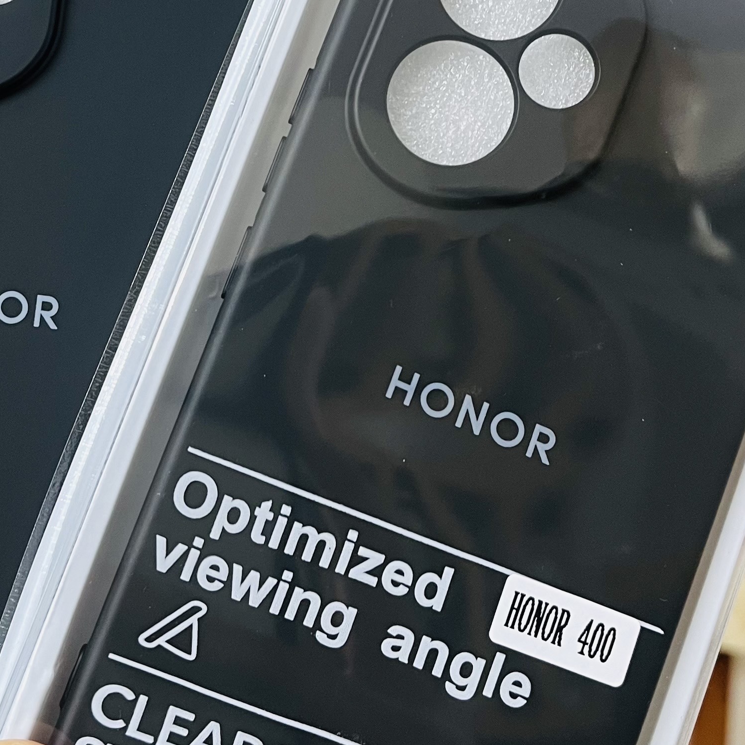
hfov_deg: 27.6
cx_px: 275
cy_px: 231
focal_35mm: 62
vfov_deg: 27.5
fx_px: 1510
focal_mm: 5.1
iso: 100
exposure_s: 1/50
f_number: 1.6
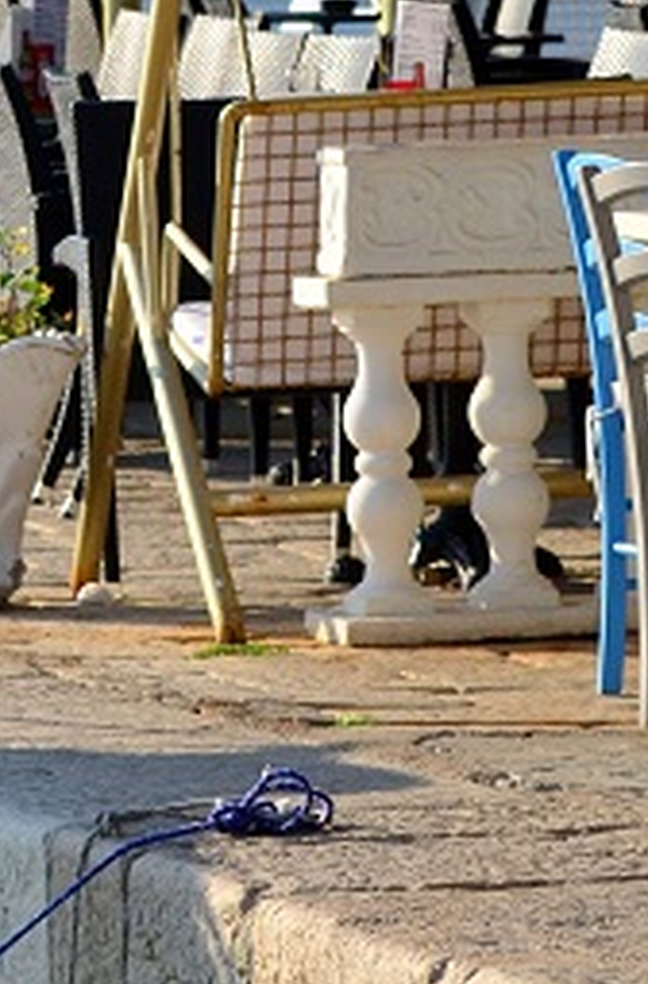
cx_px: 195
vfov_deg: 5.0
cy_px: -546
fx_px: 11215
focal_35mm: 412
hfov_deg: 3.3
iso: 400
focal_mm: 70
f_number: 5.6
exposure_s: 1/2000
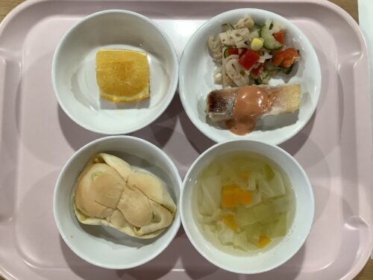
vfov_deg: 45.4
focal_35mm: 31
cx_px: 186
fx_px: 334
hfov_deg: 58.4
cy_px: 140
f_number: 2.4
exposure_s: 1/50
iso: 80
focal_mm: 3.3
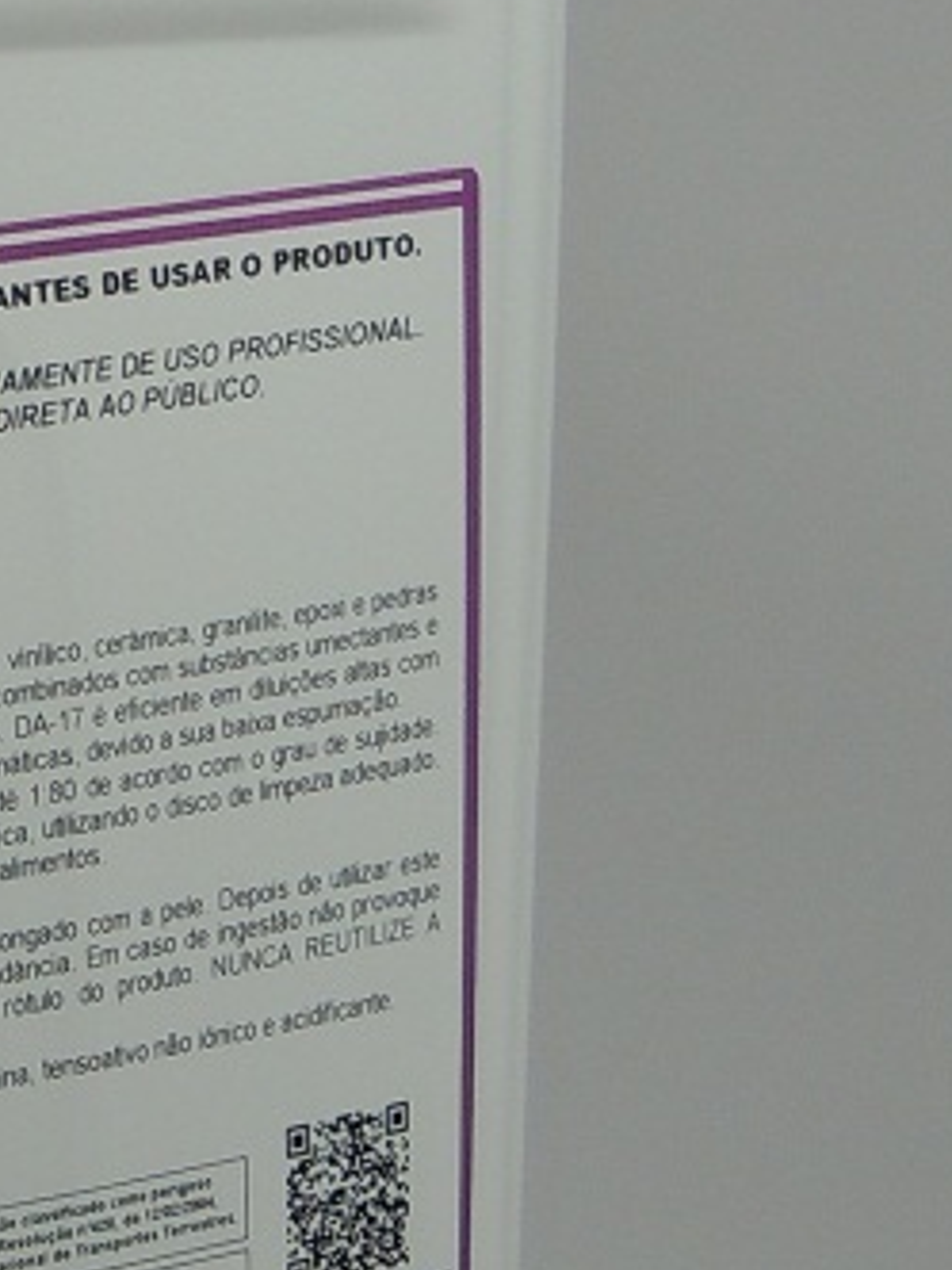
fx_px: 9864
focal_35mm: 269
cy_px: 891
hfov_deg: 5.4
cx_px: -958
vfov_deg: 7.4
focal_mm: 10.7
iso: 100
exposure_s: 1/60
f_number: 3.7
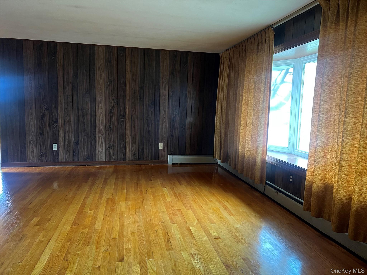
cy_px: 138
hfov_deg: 67.3
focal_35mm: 26
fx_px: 276
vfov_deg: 53.1
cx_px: 184
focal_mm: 5.7
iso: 320
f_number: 1.5
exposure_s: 1/60
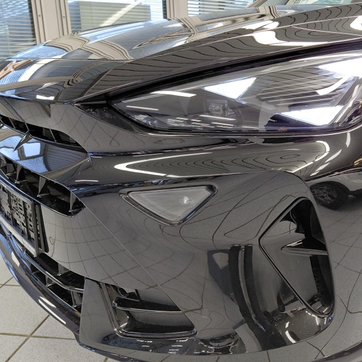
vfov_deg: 47.2
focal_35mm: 35
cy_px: 189
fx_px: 414
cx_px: 253
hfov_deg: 46.2
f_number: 1.8
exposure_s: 1/60
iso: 320
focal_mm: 4.69
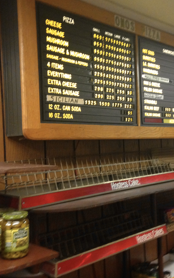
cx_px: 118
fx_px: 357
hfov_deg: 27.2
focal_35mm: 47
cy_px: 138
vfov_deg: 42.6
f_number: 2.4
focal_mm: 4.12
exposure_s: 1/20
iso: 320
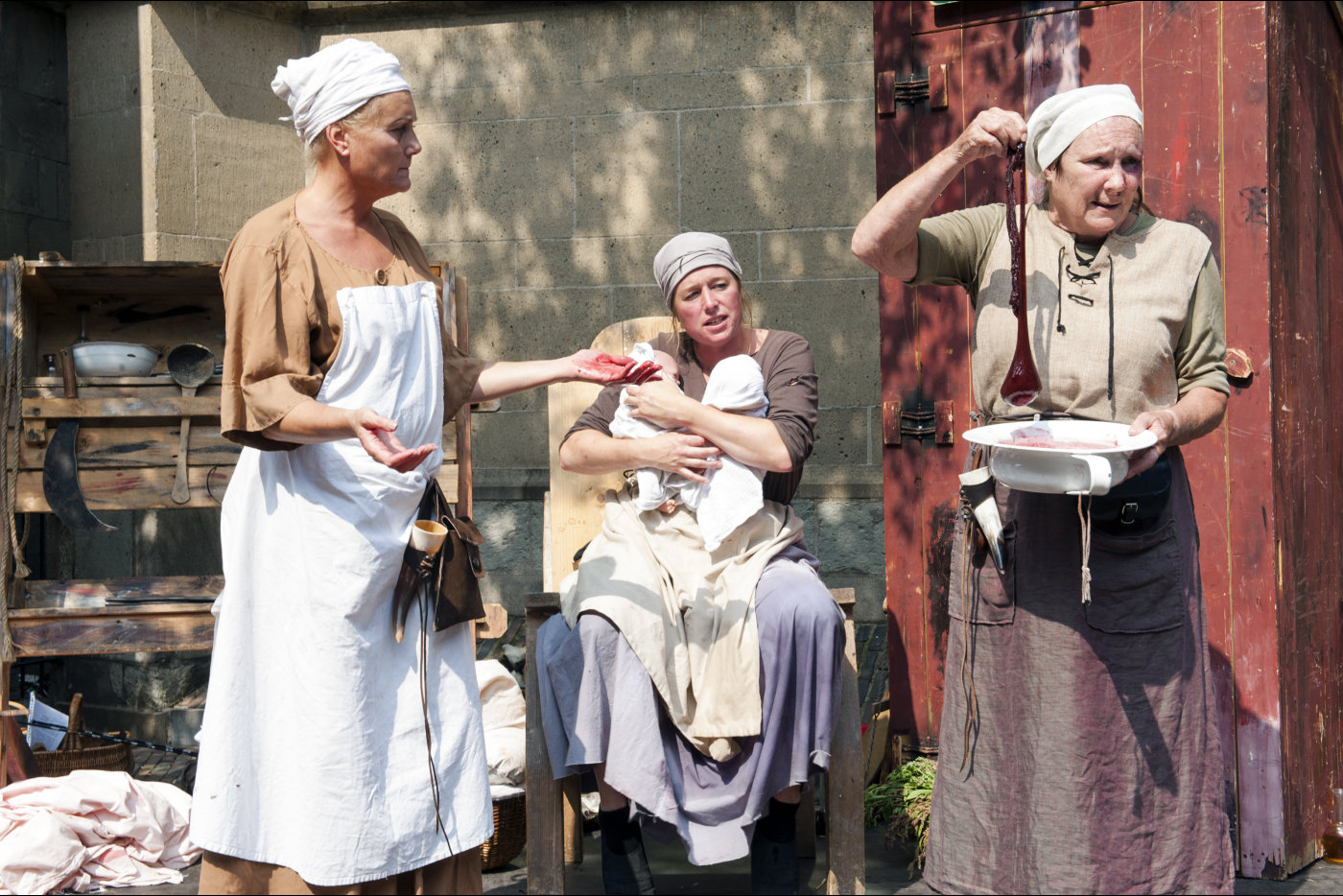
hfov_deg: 39.6
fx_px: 1866
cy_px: 448
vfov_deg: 27.0
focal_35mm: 50
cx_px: 672
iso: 400
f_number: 18
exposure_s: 1/100
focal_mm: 50
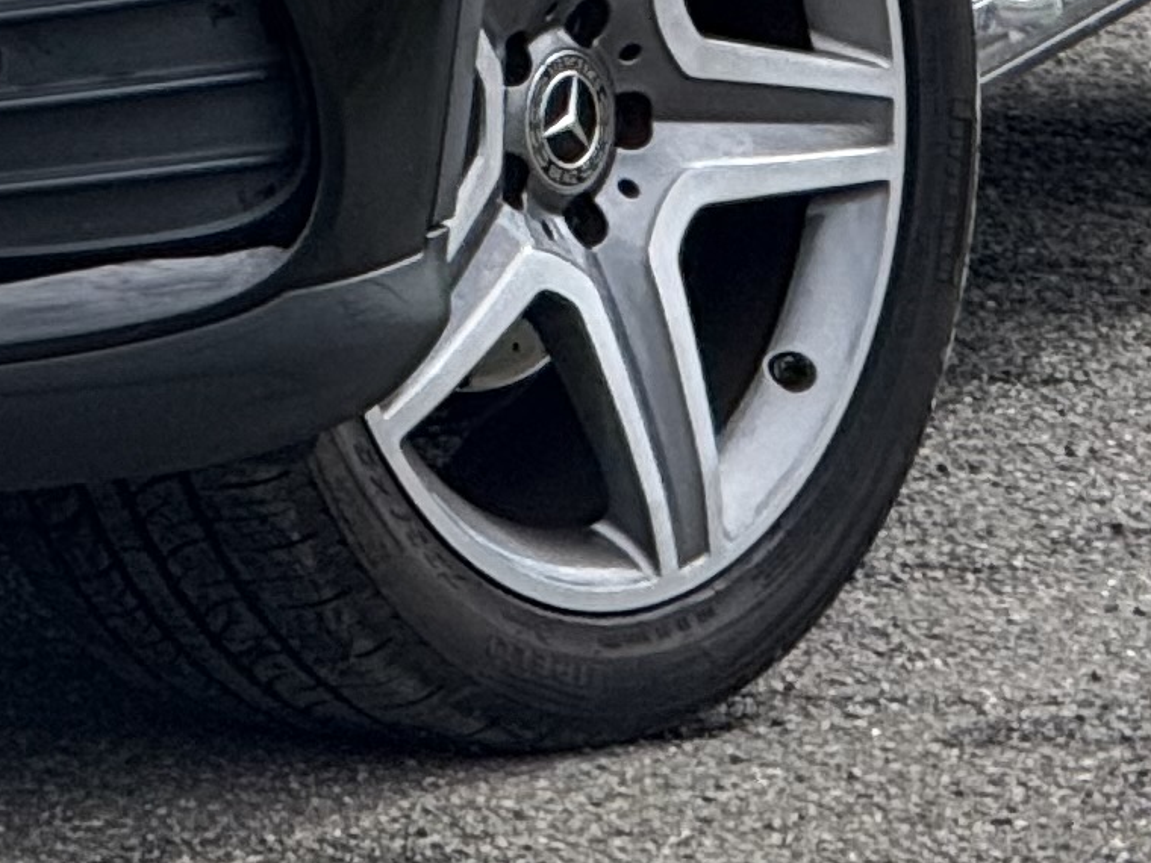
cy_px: -1310
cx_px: -895
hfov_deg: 3.1
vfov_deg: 2.3
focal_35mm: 637
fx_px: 21181
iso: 64
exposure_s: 1/1368
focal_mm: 15.66
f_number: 2.8
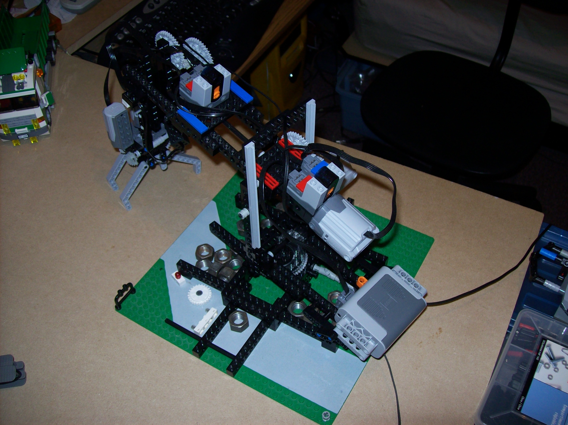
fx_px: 591
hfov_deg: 51.4
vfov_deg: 39.6
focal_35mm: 36
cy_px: 212
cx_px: 284
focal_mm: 6
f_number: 2.7
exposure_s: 1/64
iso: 80
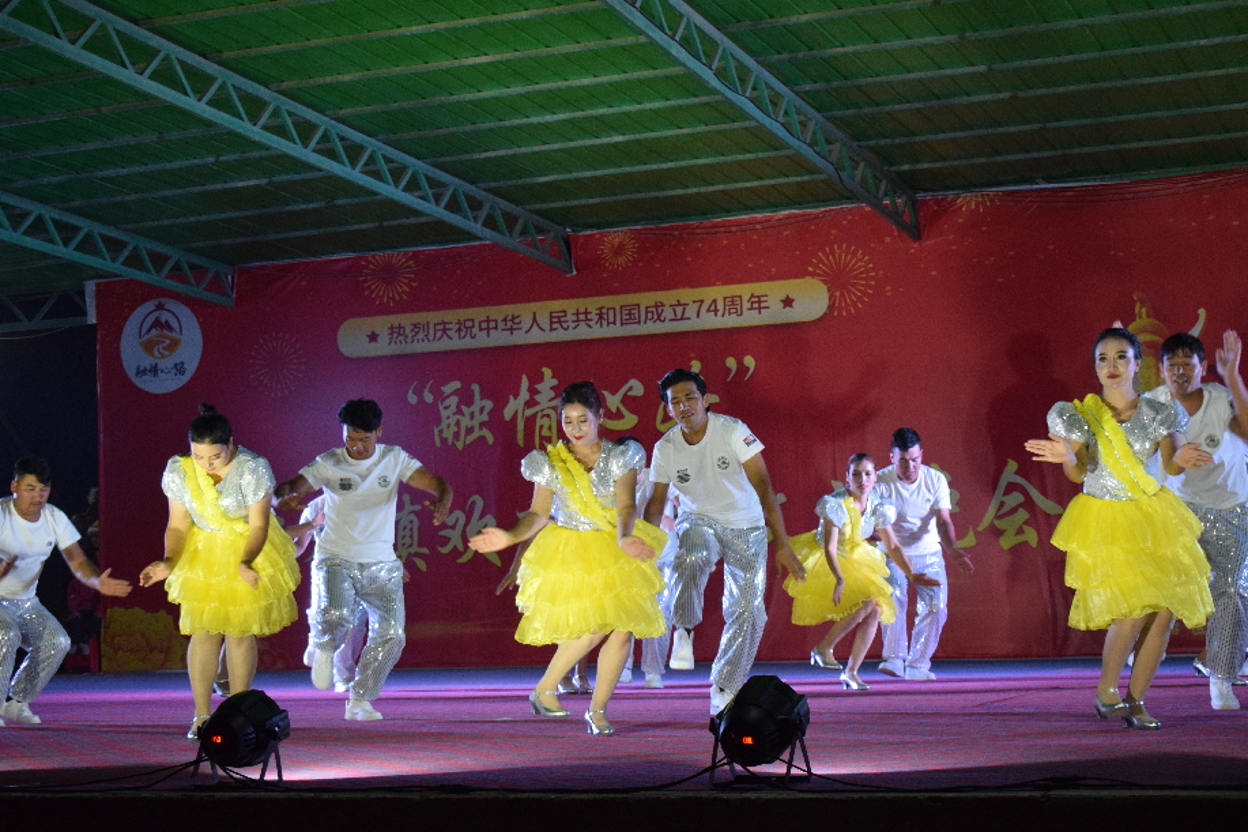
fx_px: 2183
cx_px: 624
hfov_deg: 31.9
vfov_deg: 21.6
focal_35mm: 63
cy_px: 416
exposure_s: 1/160
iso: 1600
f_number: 5
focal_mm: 42
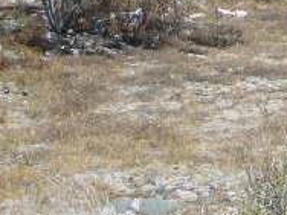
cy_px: -44
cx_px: 354
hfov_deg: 12.3
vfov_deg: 9.3
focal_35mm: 157
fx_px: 1302
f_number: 6.3
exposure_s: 1/500
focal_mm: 5.4
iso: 80
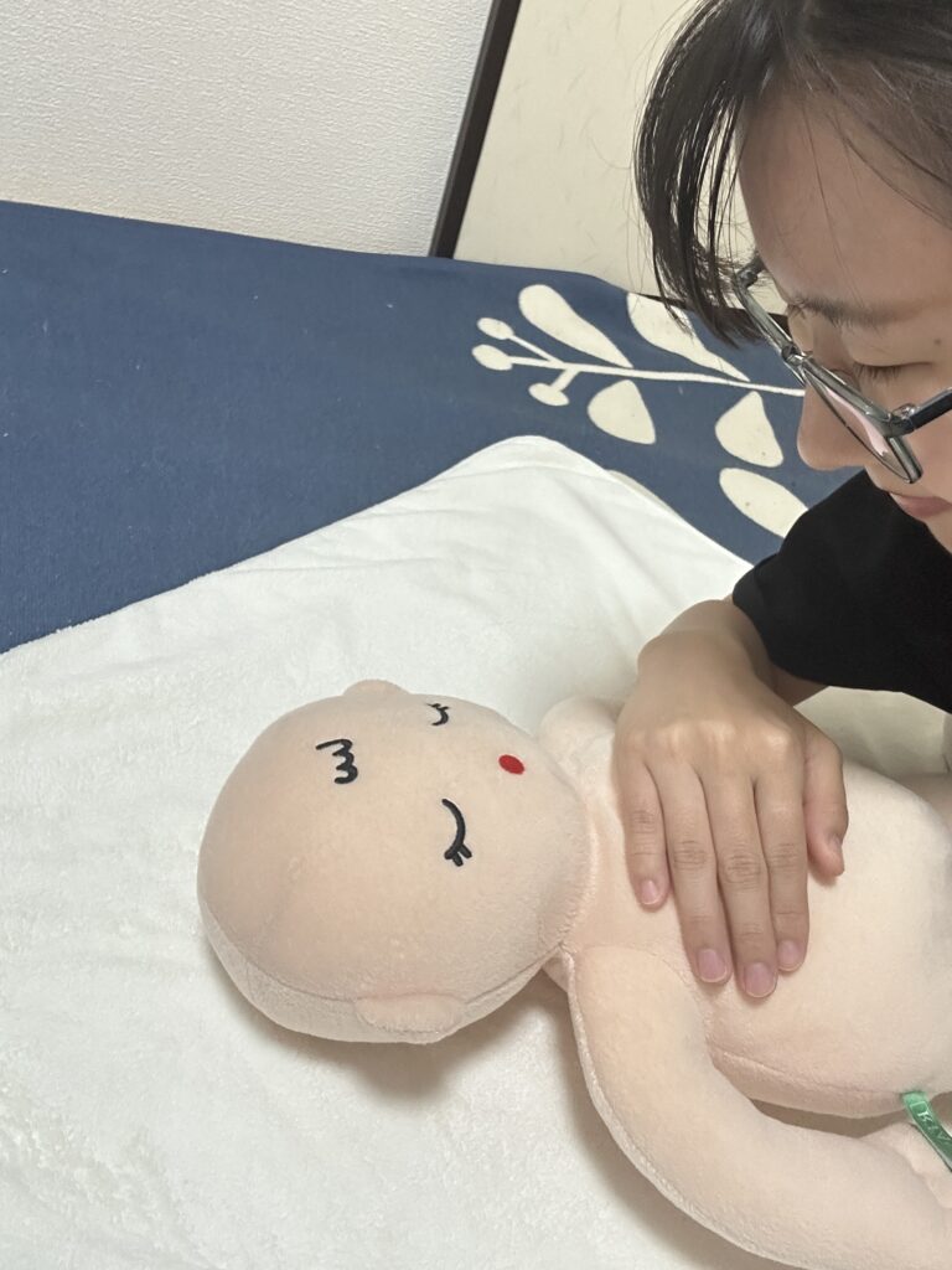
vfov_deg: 60.0
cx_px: 476
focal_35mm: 30
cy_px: 635
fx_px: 1100
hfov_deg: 46.8
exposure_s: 1/60
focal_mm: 2.69
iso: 160
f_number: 1.9
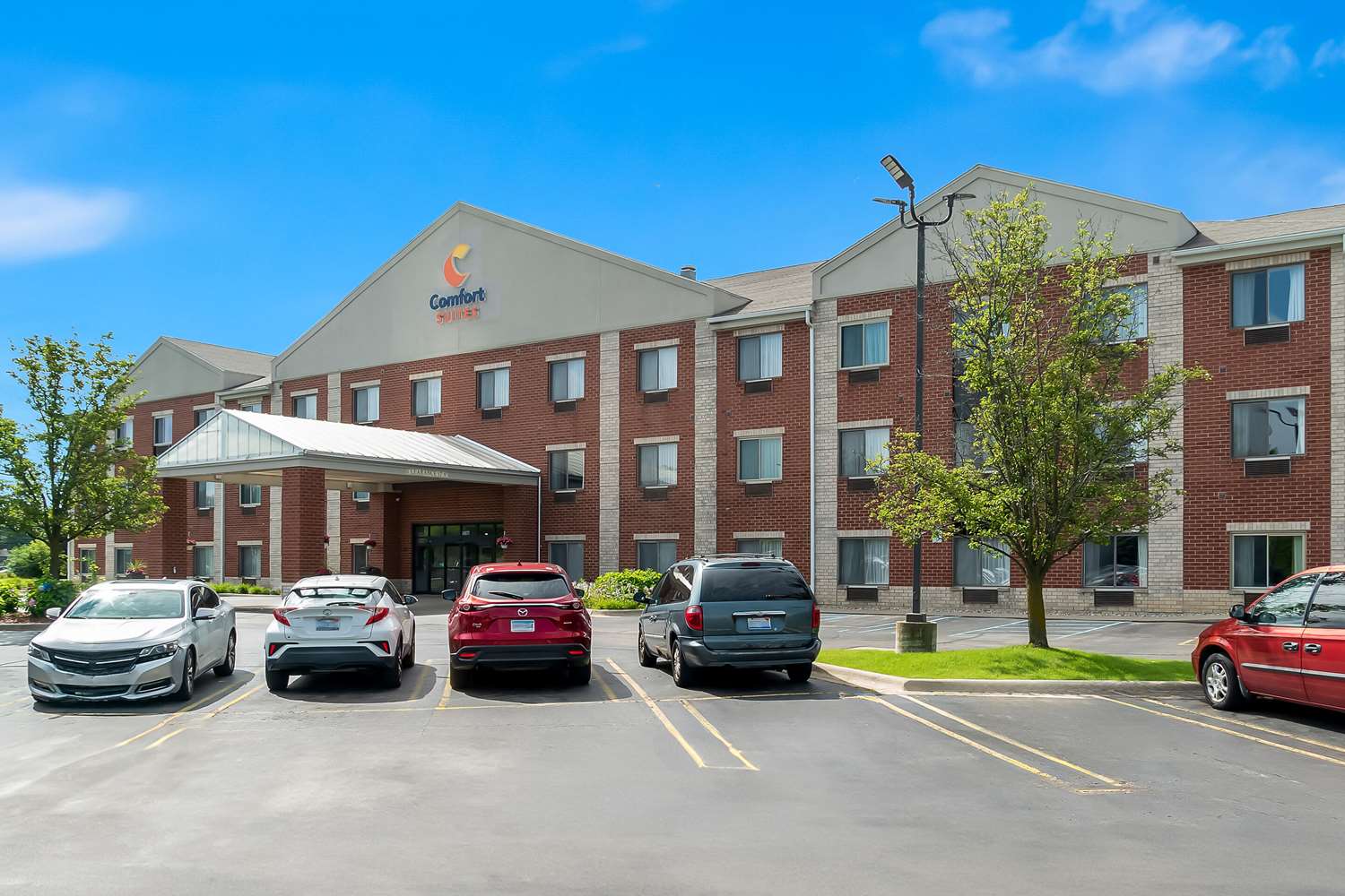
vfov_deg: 53.1
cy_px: 448
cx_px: 672
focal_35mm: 24
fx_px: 897
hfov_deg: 73.7
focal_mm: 24
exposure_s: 1/160
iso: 400
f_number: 10
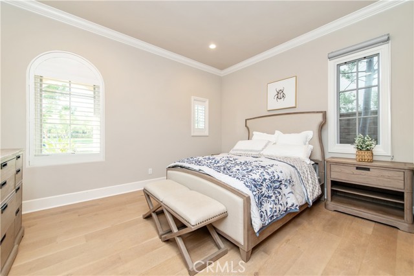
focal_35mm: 14
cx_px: 207
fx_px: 161
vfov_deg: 81.1
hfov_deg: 104.3
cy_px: 138
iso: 200
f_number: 4
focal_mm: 14
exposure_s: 1/60
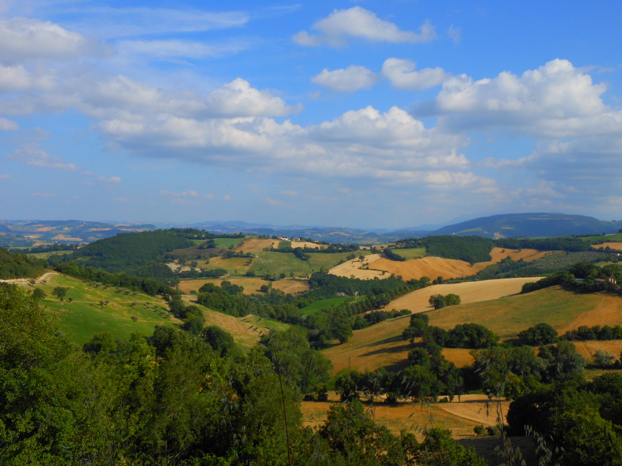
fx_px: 593
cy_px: 233
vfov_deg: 42.9
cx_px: 311
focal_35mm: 33
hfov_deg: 55.4
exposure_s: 1/1000
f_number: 4
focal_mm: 5.9
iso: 80
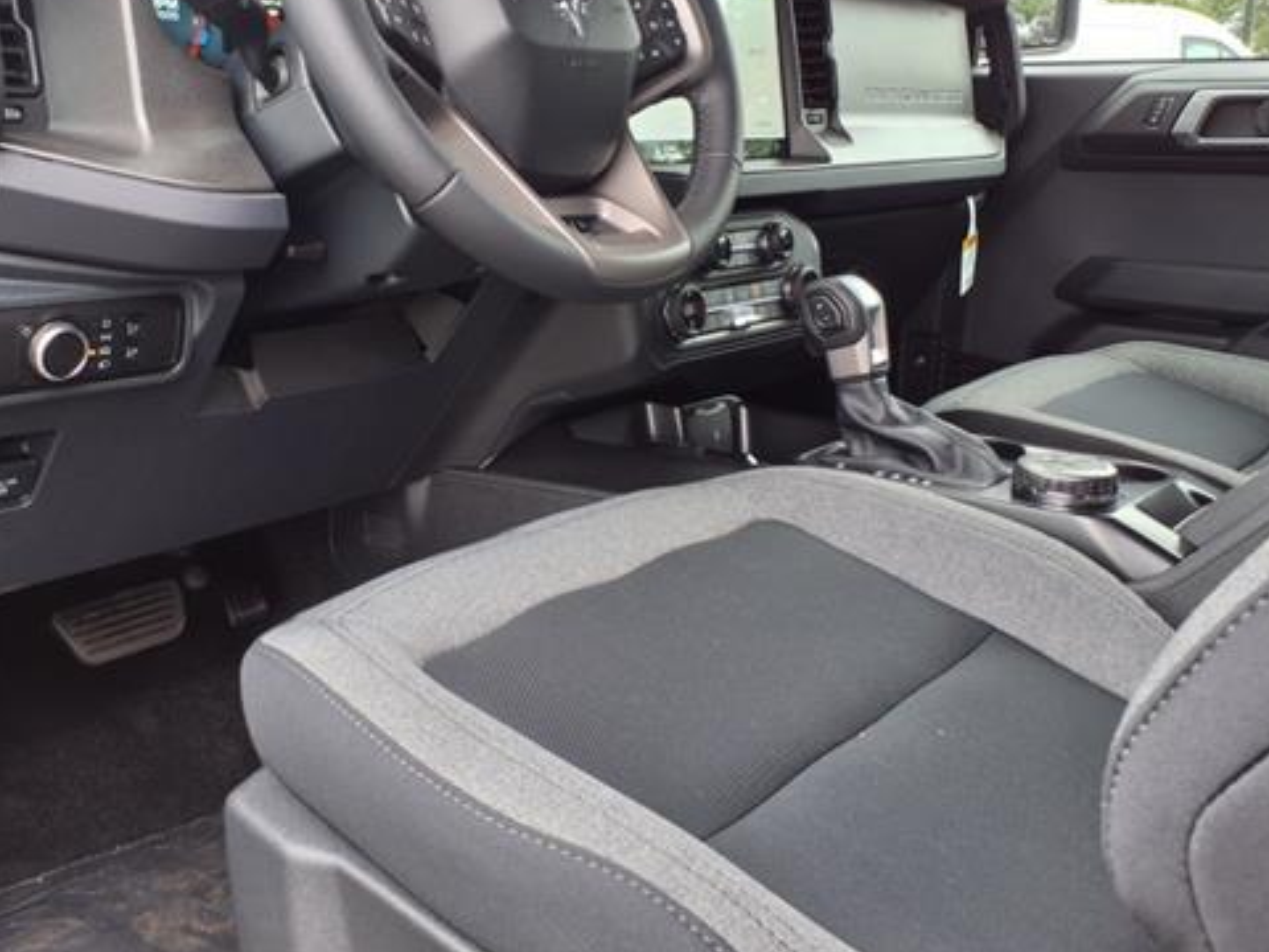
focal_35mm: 36
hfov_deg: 51.2
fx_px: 1320
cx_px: 539
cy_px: 341
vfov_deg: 39.3
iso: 50
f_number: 1.9
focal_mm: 3.58
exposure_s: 1/60.2
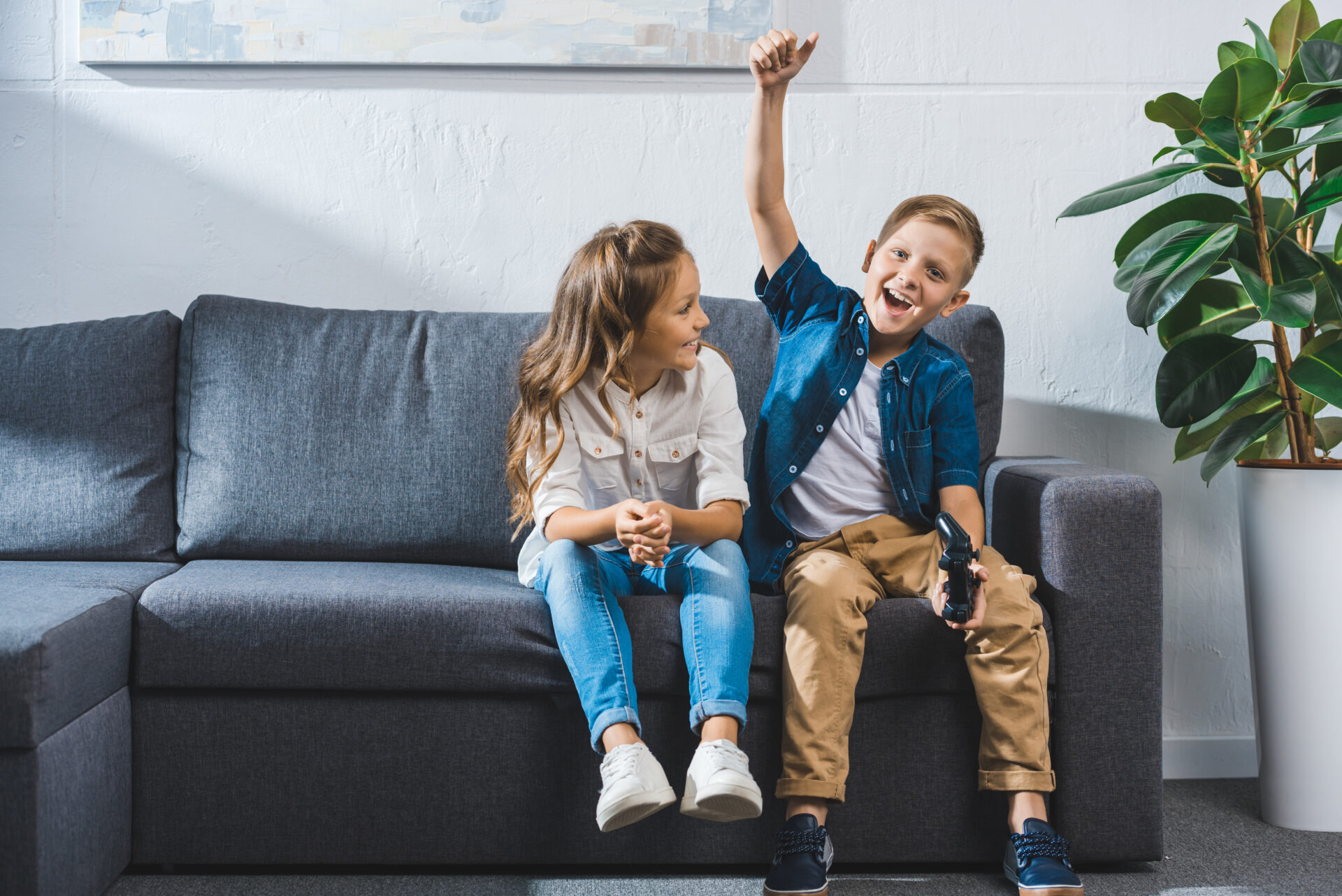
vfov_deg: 19.5
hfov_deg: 28.8
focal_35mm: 70
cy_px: 448
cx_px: 671
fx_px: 2610
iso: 100
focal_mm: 70
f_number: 4.5
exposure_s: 1/200
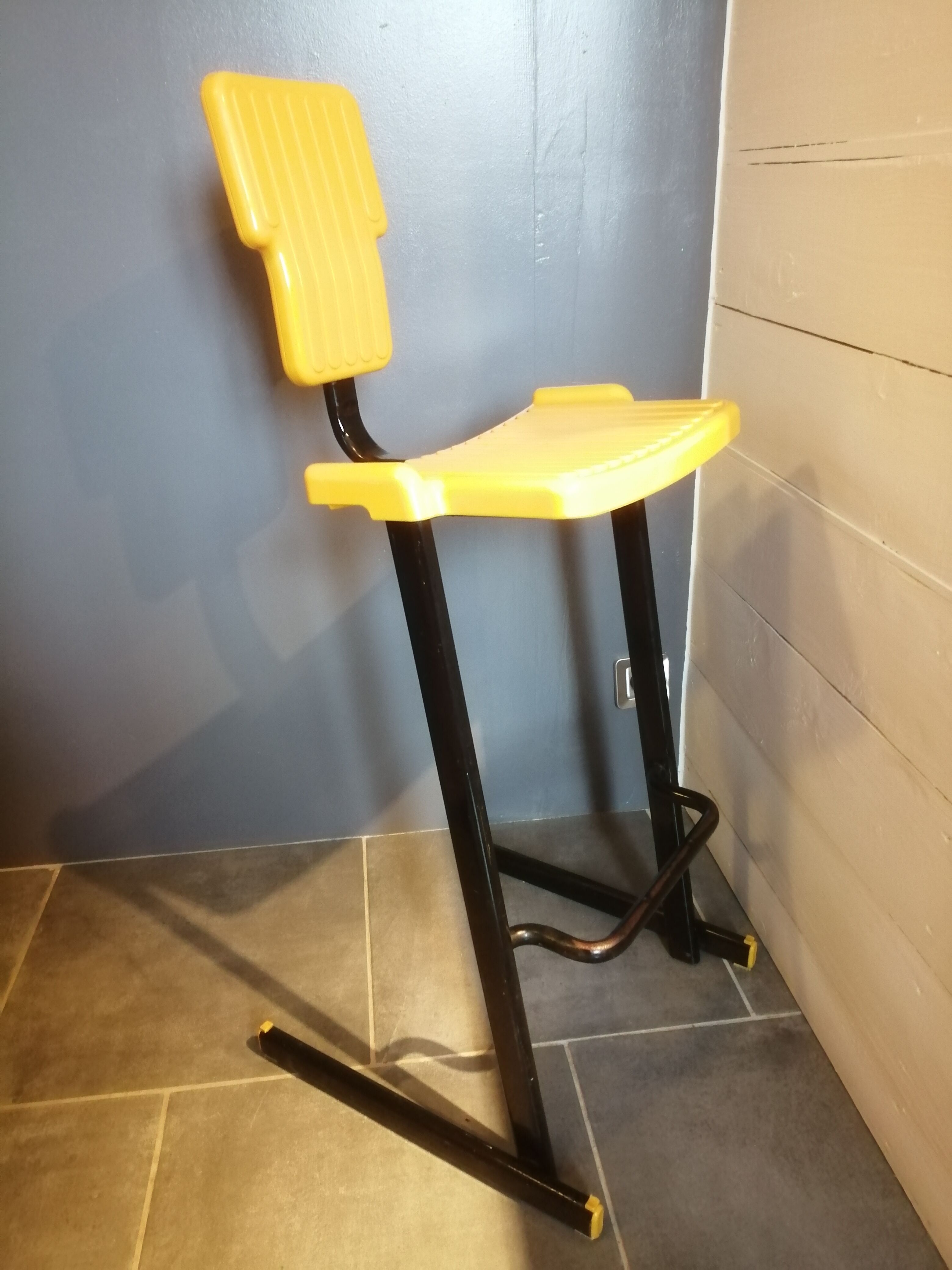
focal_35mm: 26
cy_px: 635
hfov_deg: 53.1
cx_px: 476
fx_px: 953
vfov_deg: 67.3
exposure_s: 1/16.7
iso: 500
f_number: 1.8
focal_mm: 3.62
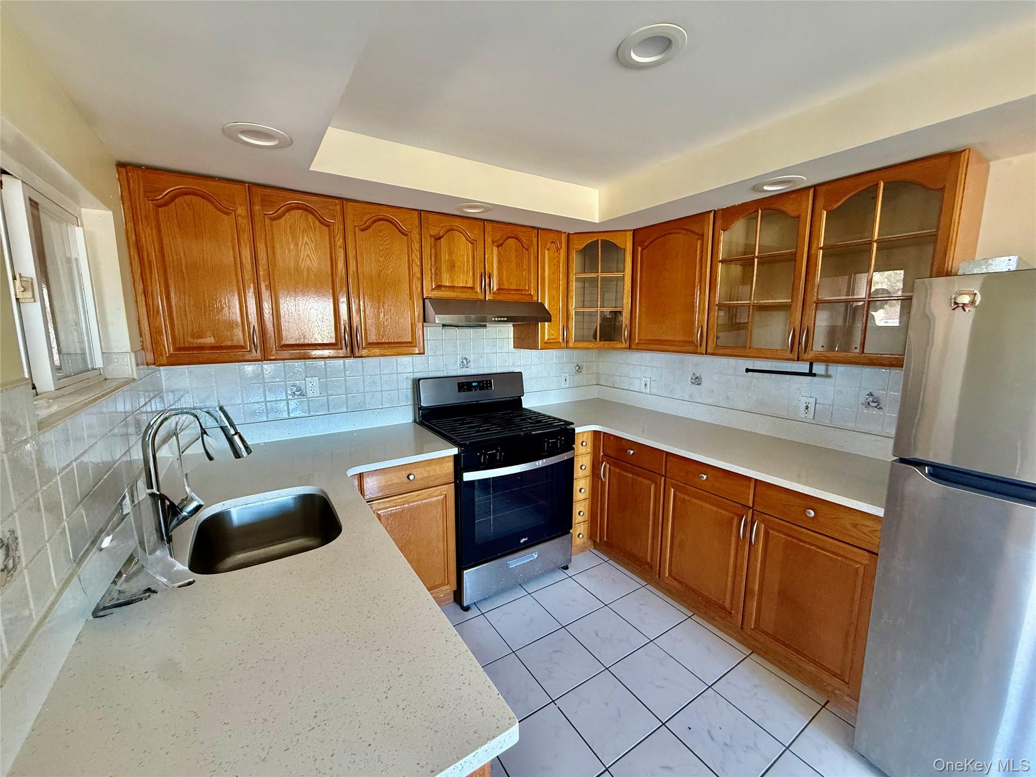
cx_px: 518
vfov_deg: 85.7
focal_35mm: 14
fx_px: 419
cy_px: 388
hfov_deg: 102.1
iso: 400
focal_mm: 2.22
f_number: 2.2
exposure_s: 1/61
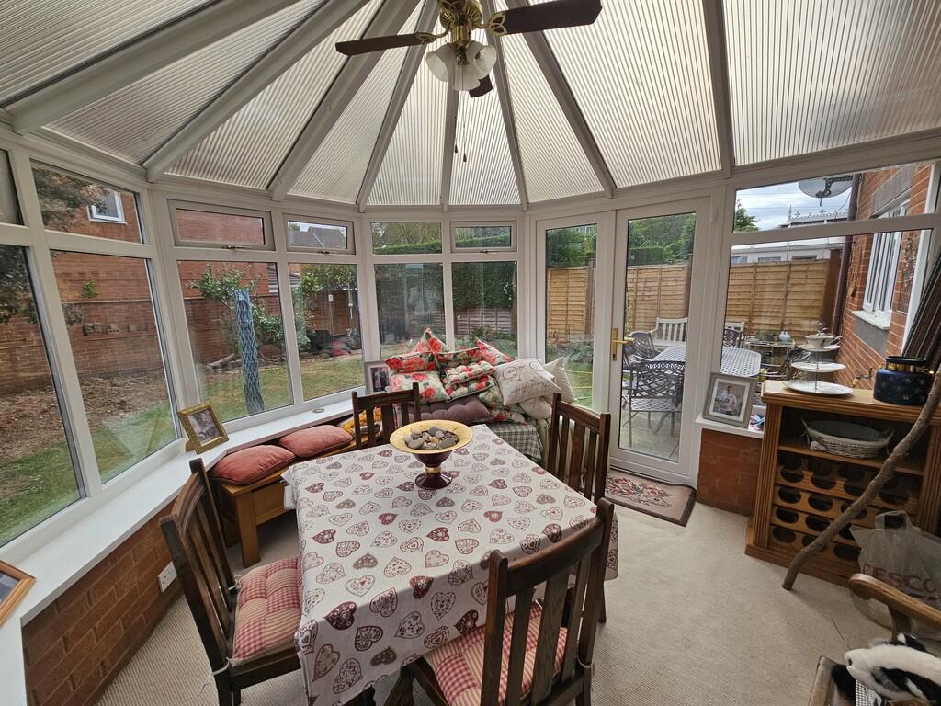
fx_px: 353
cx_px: 470
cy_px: 353
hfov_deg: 106.2
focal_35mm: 13
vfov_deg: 89.9
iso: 50
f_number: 2.2
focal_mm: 2.2
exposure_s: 1/1205
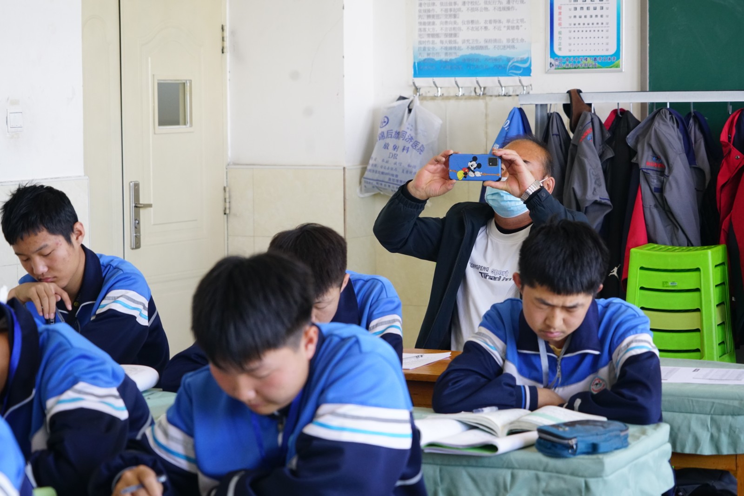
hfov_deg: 21.7
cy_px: 248
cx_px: 372
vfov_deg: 14.6
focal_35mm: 94
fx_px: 1943
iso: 2000
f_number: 5.6
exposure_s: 1/100
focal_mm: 94
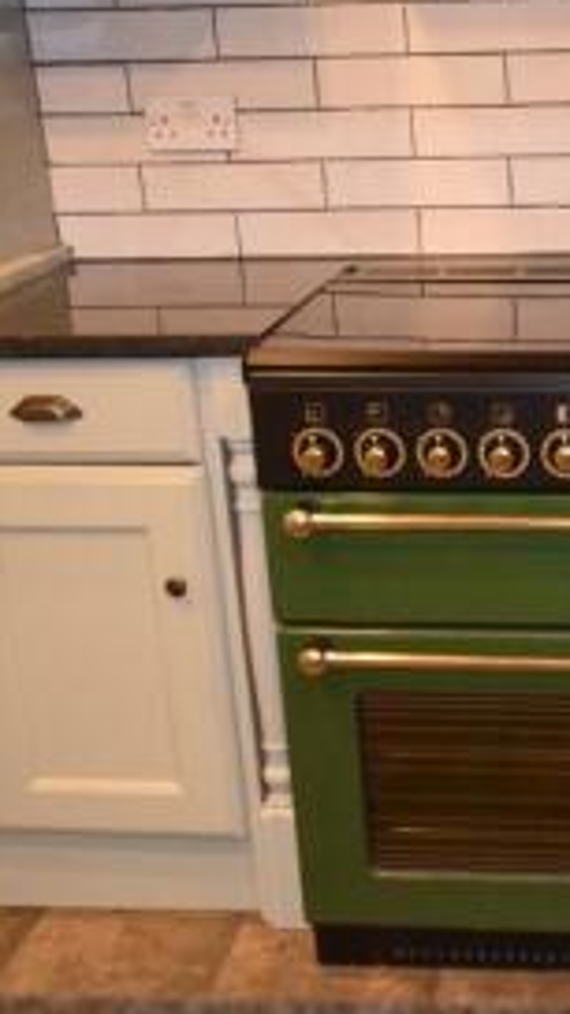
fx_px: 1478
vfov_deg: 37.8
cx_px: 581
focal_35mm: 55
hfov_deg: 21.0
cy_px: 569
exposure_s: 1/60
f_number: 3.5
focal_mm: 20
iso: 800
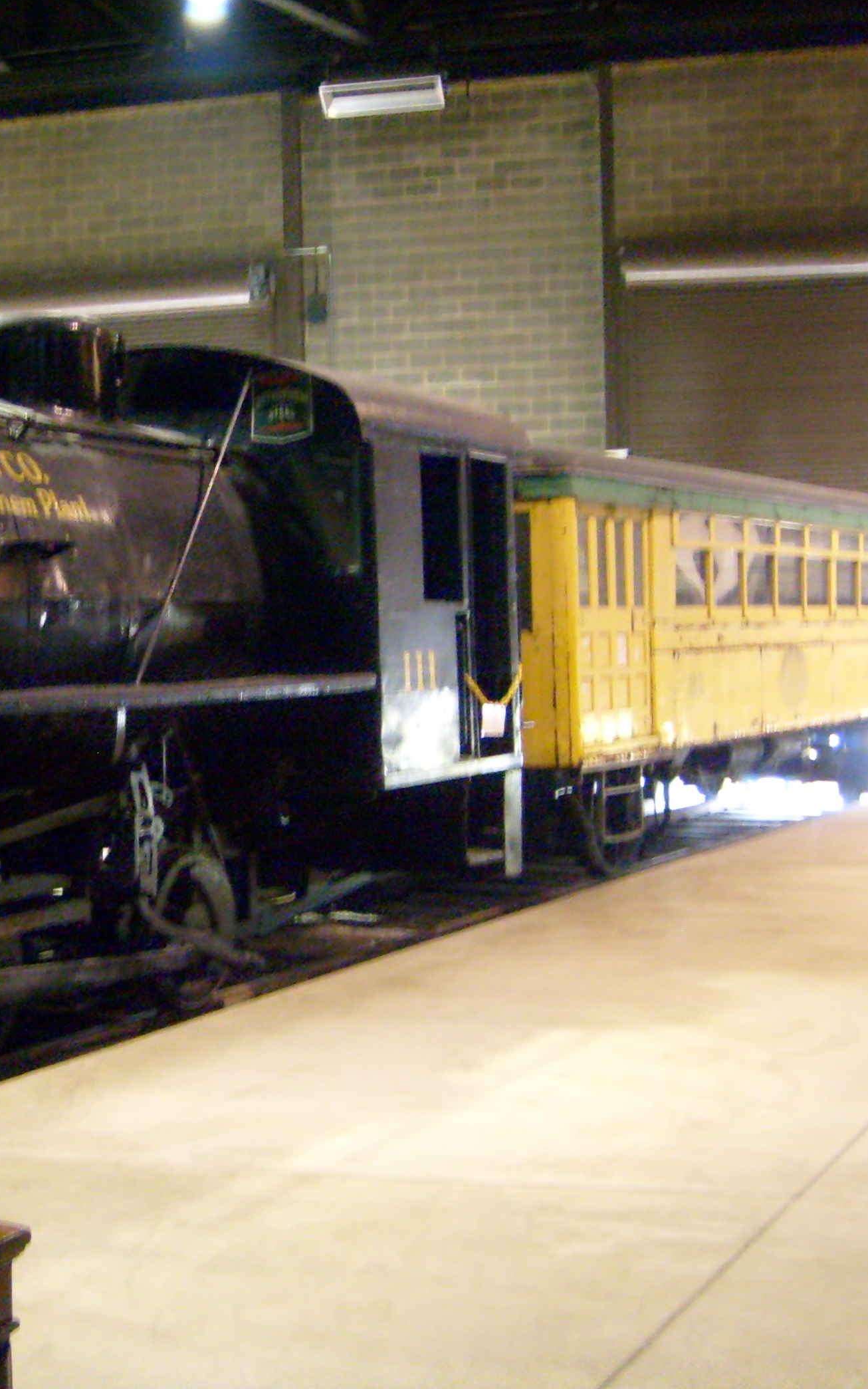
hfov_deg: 25.1
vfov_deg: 40.3
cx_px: 102
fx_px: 1892
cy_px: 697
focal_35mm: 50
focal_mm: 5.8
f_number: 2.8
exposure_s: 1/4
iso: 200
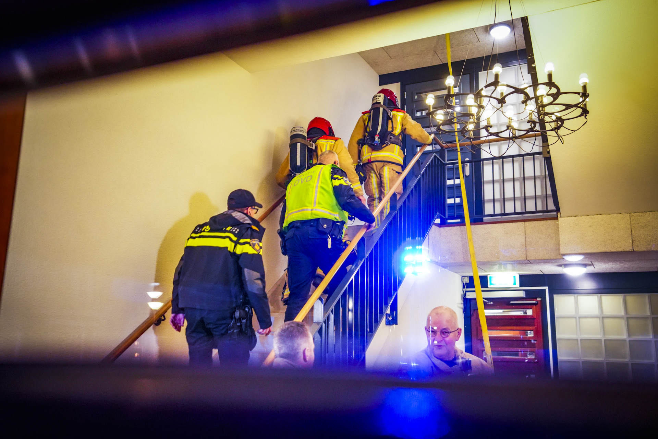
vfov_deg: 37.9
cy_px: 220
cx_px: 329
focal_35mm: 35
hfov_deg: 54.4
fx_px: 640
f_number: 2.8
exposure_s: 1/100
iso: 6400
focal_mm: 35
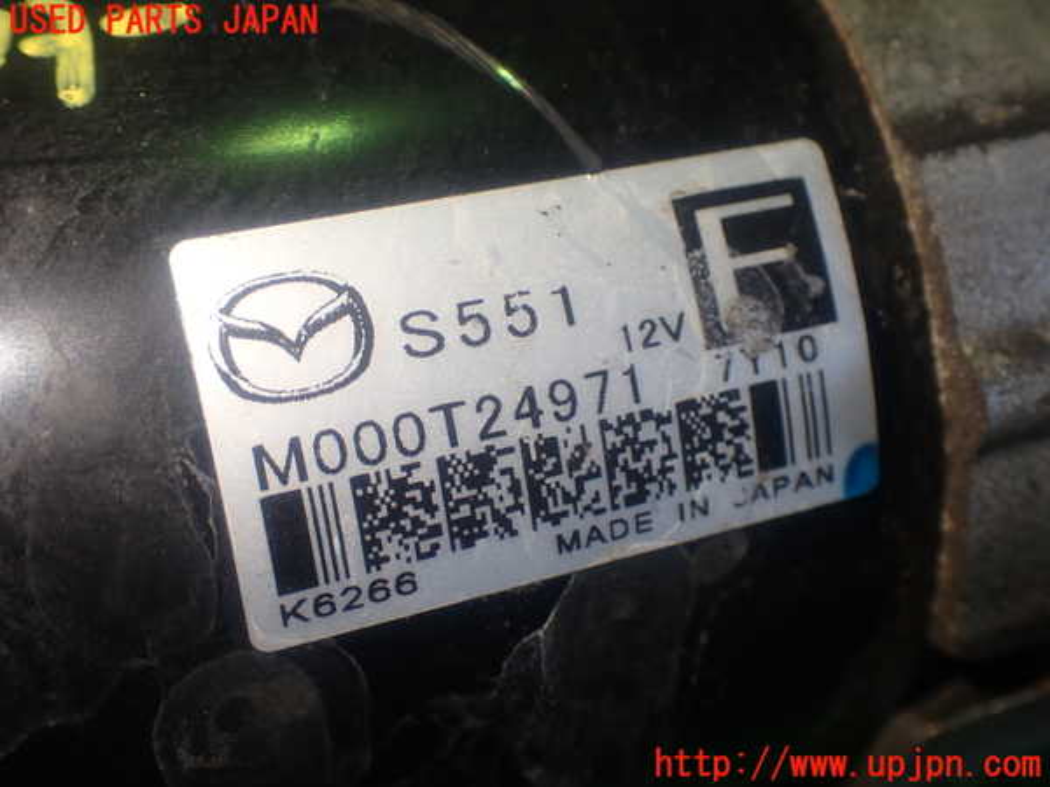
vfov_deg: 32.9
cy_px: 394
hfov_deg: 42.9
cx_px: 525
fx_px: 1335
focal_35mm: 44
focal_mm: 7.84
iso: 200
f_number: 2.9
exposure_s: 1/50
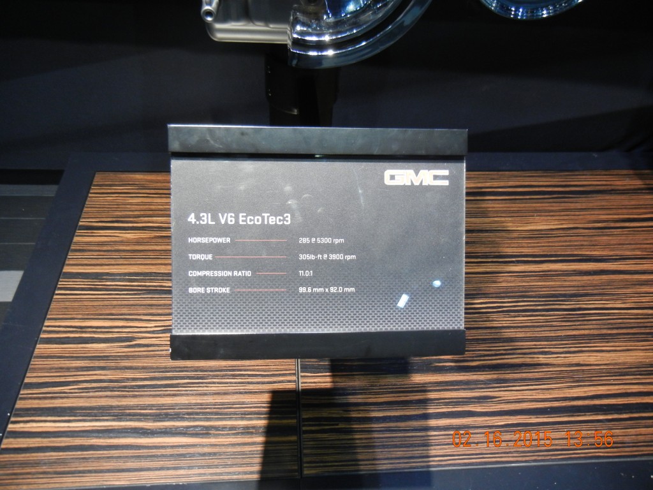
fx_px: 566
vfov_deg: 46.8
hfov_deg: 60.0
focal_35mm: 30
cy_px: 245
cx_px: 326
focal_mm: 5.4
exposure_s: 1/46.1
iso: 400
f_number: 3.5
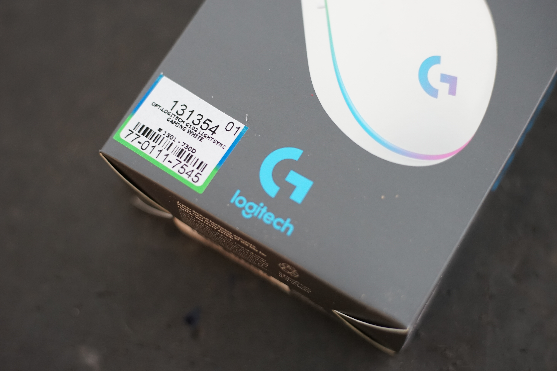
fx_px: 774
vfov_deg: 27.0
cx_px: 278
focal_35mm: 50
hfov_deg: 39.6
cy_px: 186
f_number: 2.5
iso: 1600
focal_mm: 50
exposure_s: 1/60
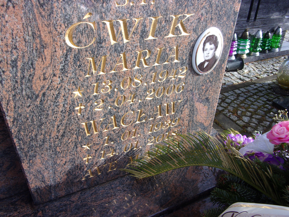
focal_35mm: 28
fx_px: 234
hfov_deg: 63.4
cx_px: 144
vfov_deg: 49.7
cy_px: 108
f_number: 3.9
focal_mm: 5.1
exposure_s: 1/240
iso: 80
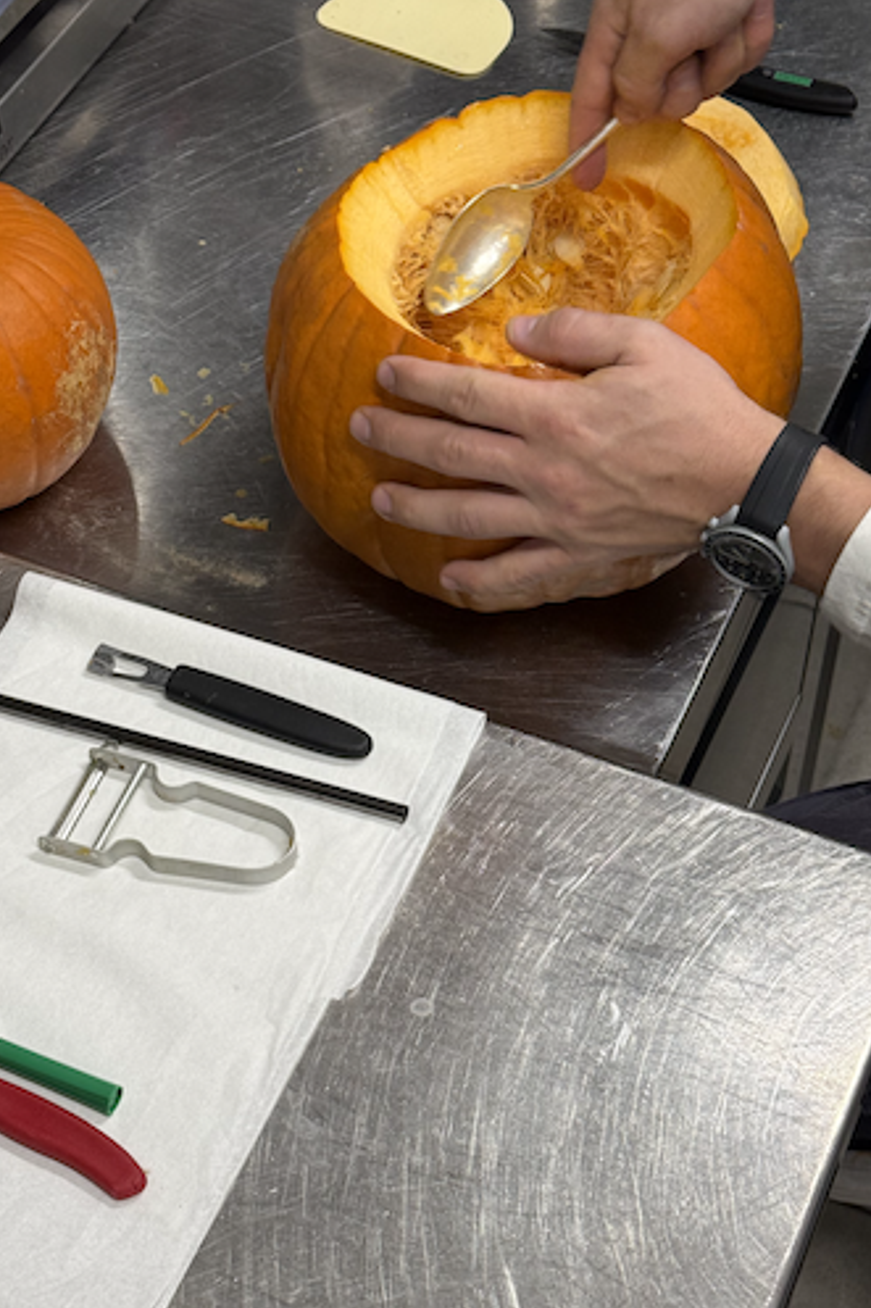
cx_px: 416
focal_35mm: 67
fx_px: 2433
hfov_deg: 20.3
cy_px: 657
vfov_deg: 30.1
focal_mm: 6.76
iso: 160
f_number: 1.78
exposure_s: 1/100
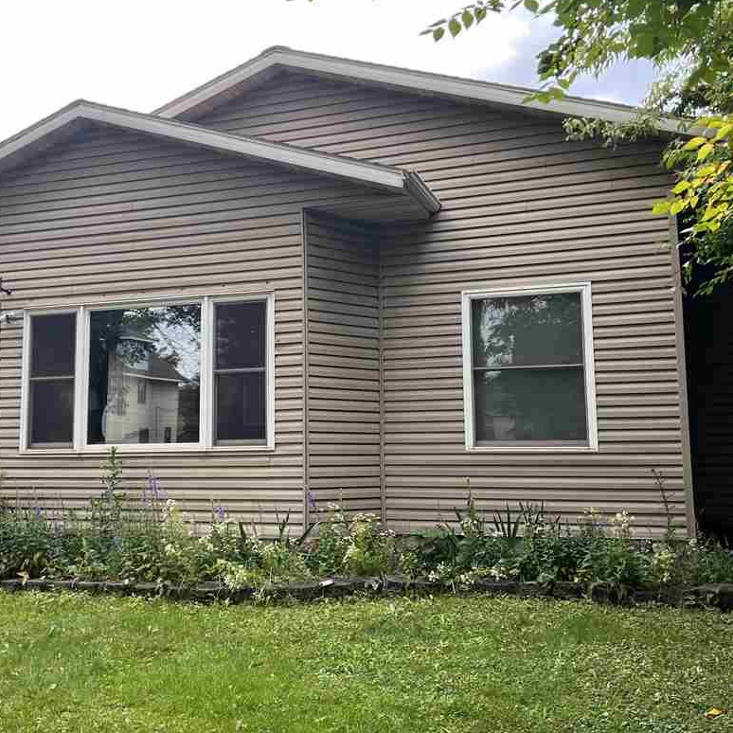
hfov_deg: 43.8
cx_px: 319
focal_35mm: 38
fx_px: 910
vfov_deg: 43.9
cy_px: 355
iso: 50
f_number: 1.5
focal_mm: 5.7
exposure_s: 1/466
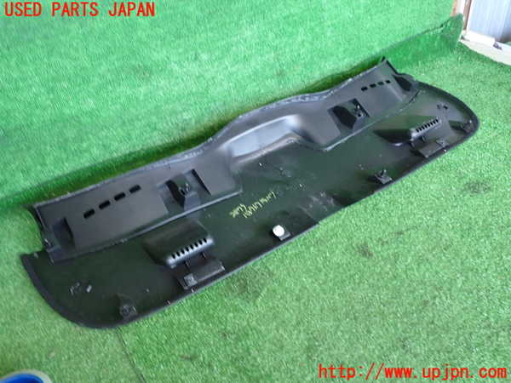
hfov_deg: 60.0
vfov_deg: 46.8
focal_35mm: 30
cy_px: 192
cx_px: 256
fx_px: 443
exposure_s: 1/30
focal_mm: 5.4
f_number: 2.3
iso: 200
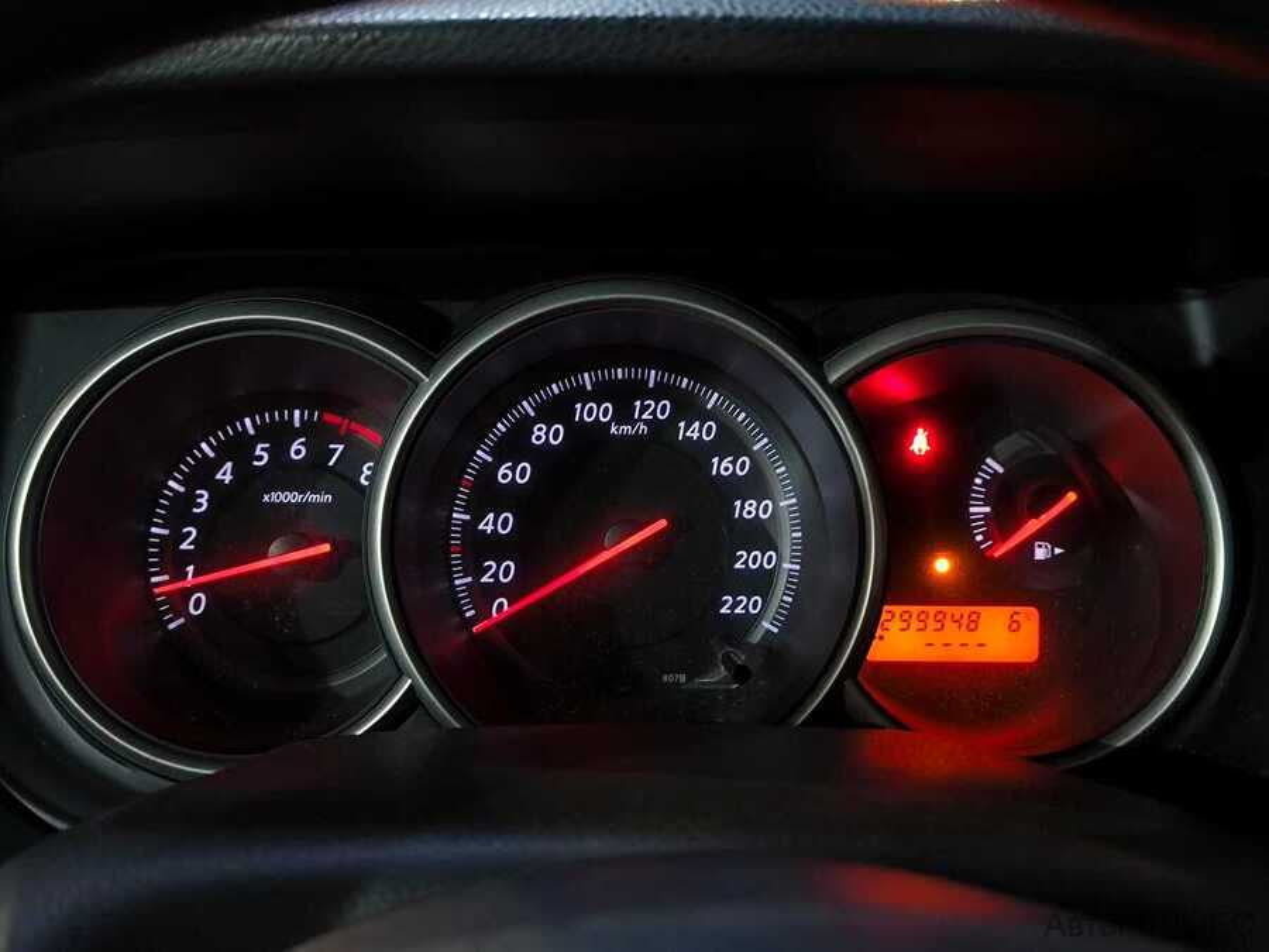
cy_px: 476
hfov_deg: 52.6
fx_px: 1283
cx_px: 634
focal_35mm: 35
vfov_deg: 40.7
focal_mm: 6.92
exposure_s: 1/25
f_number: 1.9
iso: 640
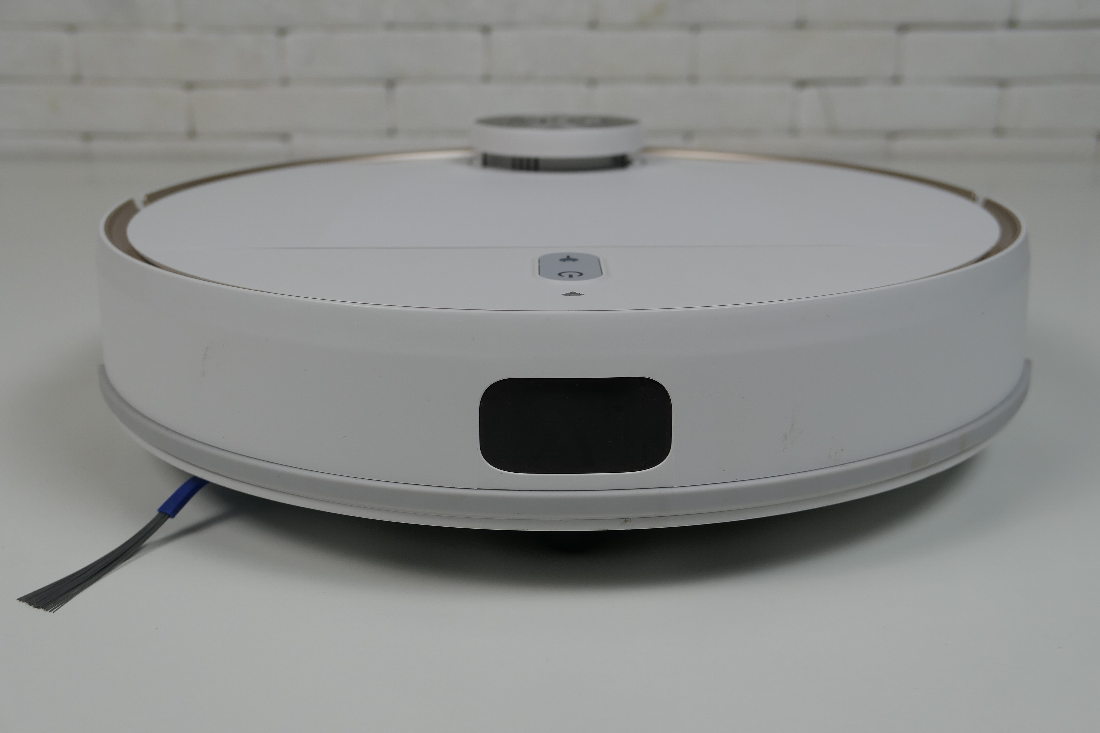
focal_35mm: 40
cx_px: 550
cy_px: 366
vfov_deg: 33.4
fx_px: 1222
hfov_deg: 48.5
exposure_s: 1/80
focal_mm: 14.4
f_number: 2.8
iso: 125
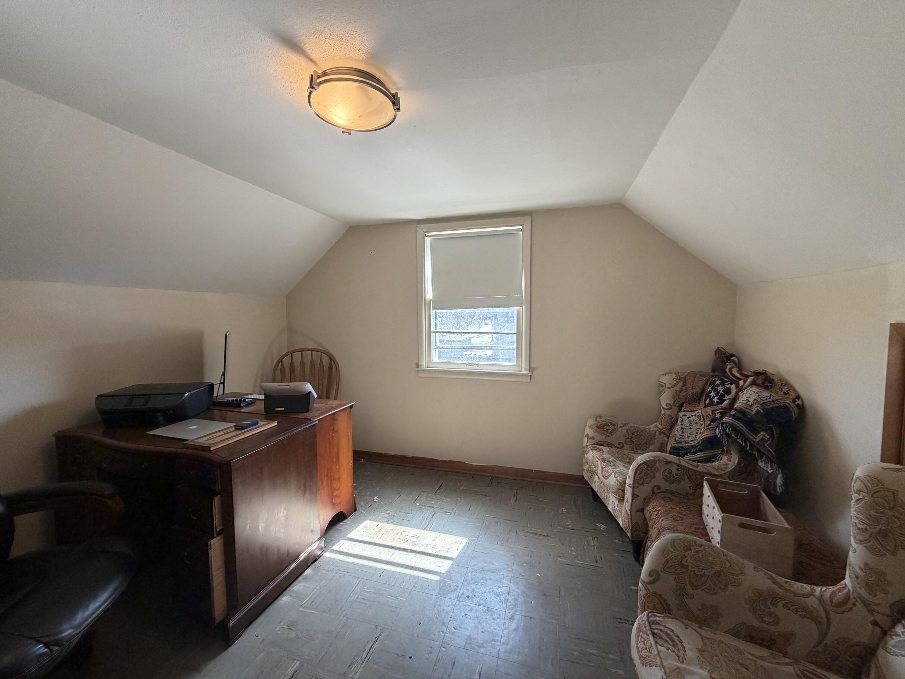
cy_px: 340
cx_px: 452
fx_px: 366
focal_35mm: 14
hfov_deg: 102.1
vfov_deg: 85.7
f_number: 2.2
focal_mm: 2.22
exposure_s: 1/121
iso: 250
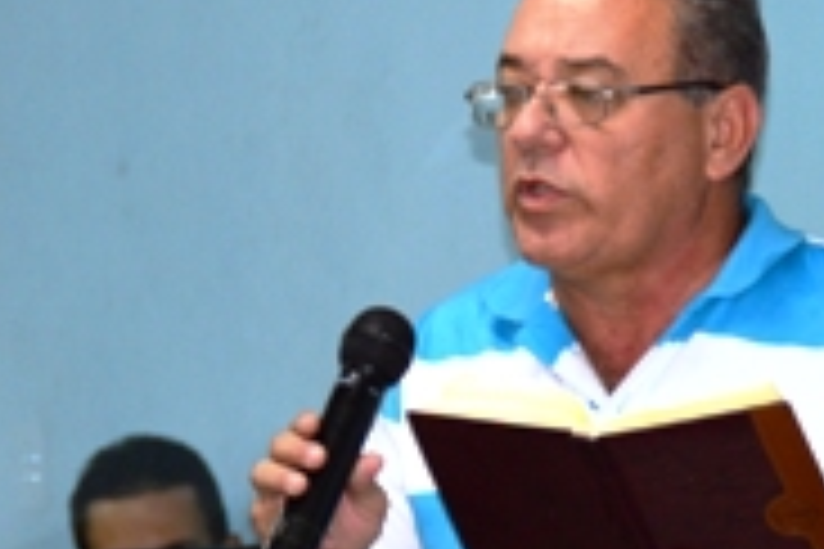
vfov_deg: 2.9
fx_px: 10826
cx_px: 504
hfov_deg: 4.4
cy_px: 333
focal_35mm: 473
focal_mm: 90
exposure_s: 1/60
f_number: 5.3
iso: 400
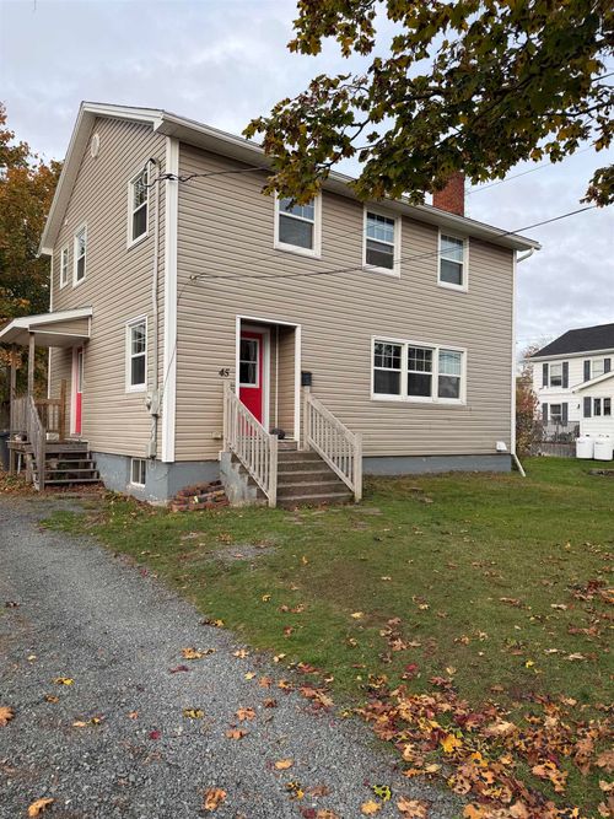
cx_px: 307
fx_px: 568
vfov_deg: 71.6
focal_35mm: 24
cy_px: 410
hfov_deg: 56.8
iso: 80
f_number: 1.78
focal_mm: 6.76
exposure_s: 1/822
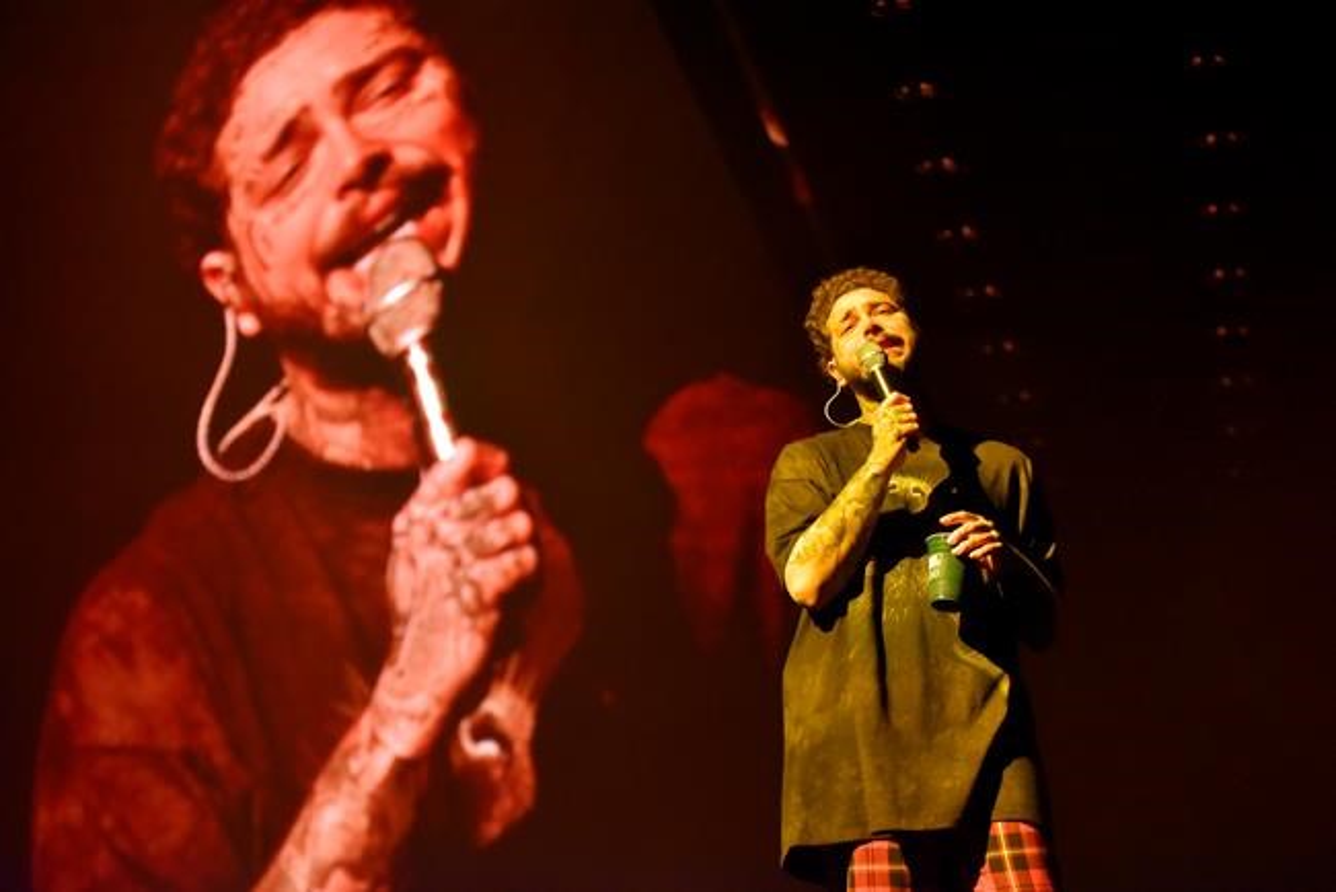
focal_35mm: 70
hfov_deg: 28.8
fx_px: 2599
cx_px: 668
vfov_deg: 19.5
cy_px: 446
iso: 5000
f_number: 2.8
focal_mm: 70
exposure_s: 1/320
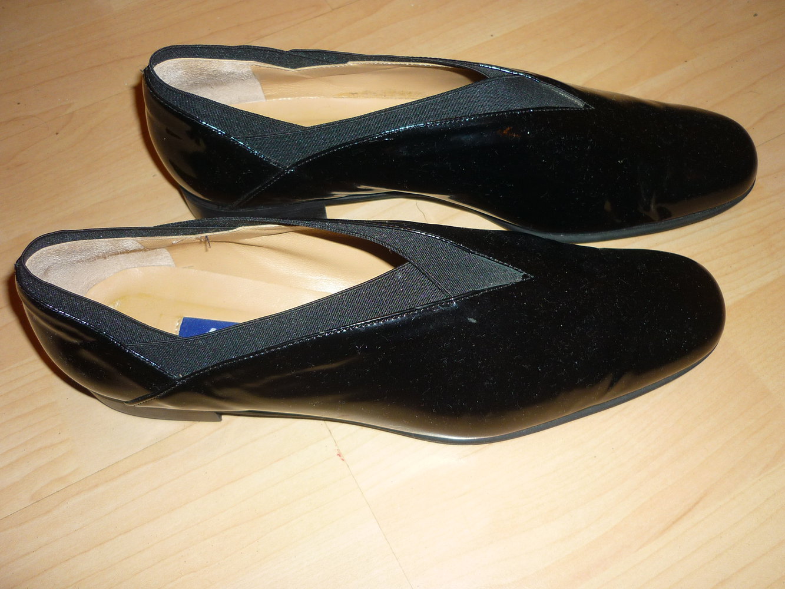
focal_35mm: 33
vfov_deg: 43.0
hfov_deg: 55.3
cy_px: 294
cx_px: 392
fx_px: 748
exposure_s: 1/30
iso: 100
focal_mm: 5.5
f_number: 2.8
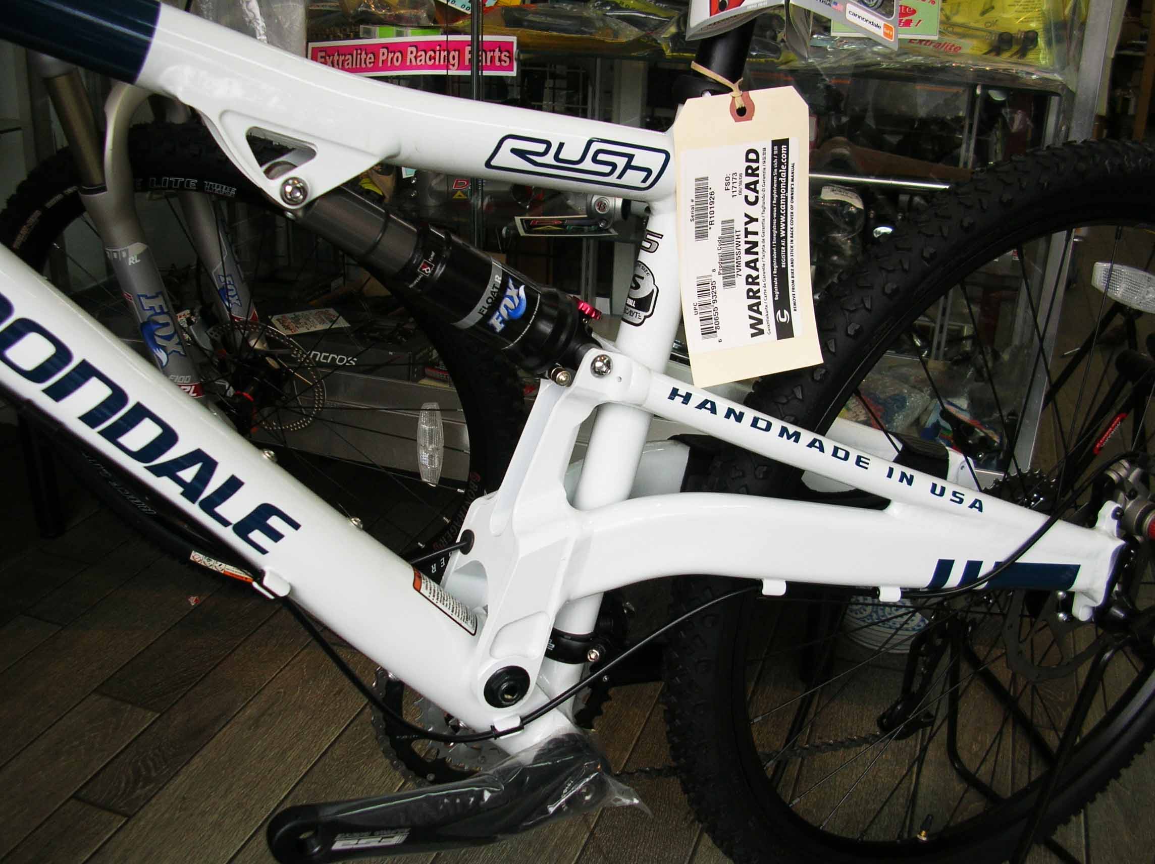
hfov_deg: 52.7
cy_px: 432
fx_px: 1167
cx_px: 578
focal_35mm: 35
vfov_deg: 40.6
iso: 50
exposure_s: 1/48.1
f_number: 2.8
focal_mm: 5.8
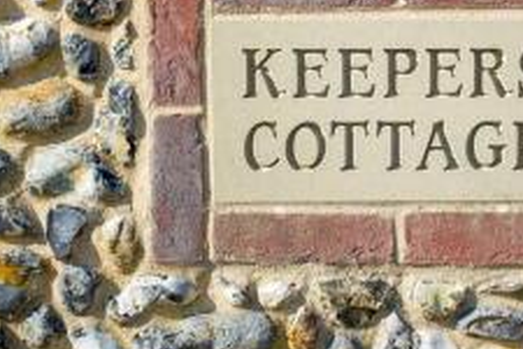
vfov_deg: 18.3
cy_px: 76
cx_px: 395
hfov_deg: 27.0
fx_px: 1075
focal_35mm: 74
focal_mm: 23
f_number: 4
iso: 80
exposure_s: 1/500
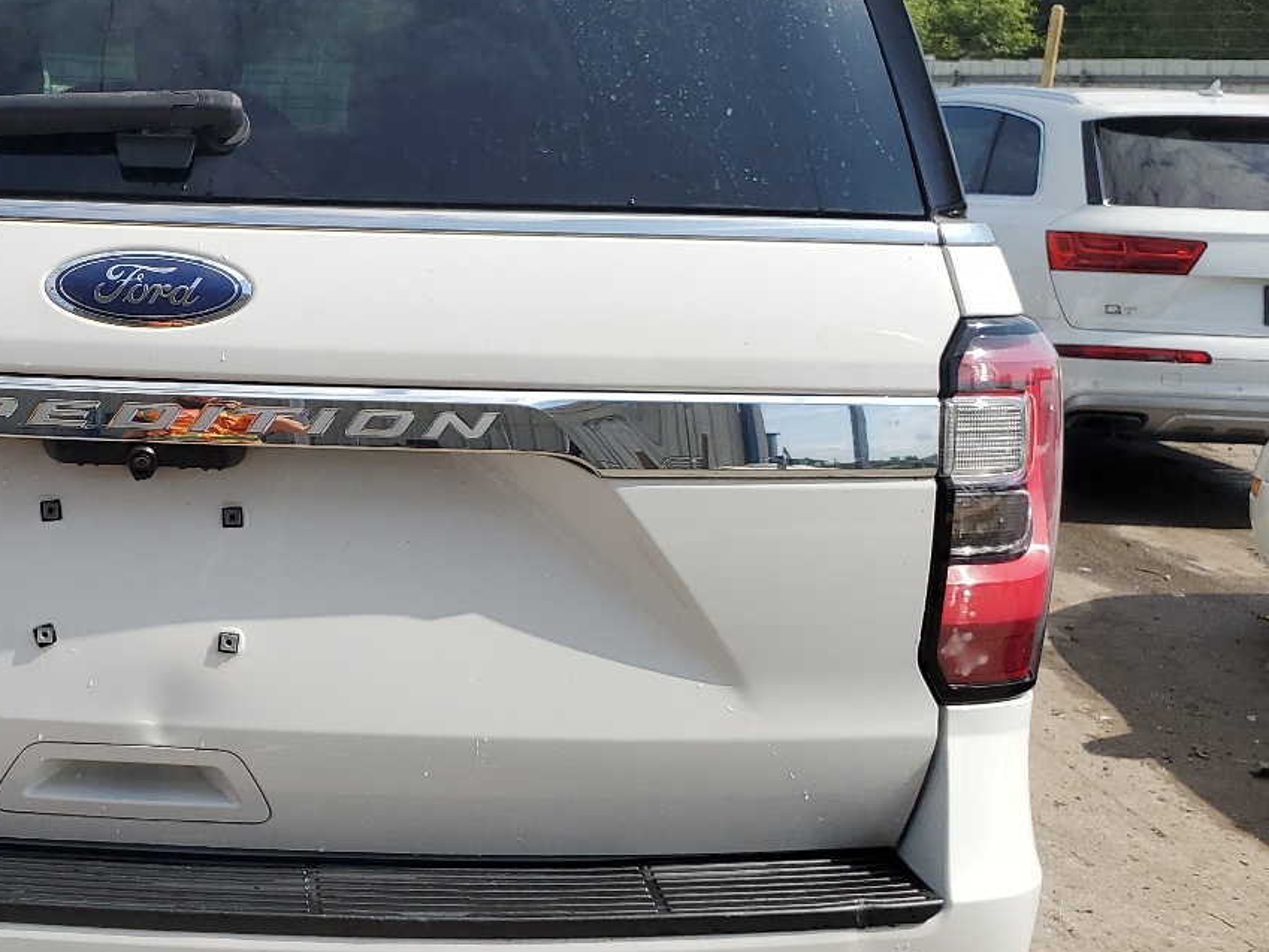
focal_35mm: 49
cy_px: 469
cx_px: 170
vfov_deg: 29.7
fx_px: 1797
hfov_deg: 36.9
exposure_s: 1/5000
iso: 50
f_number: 1.5
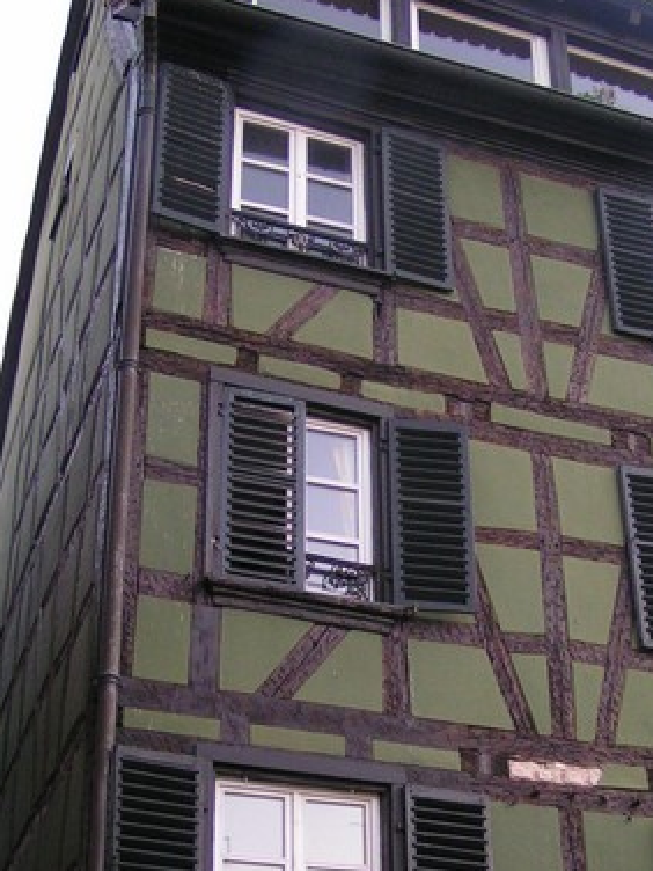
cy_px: 592
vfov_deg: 30.9
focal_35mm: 62
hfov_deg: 23.5
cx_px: 470
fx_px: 1559
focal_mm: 5.8
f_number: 2.8
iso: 160
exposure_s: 1/40
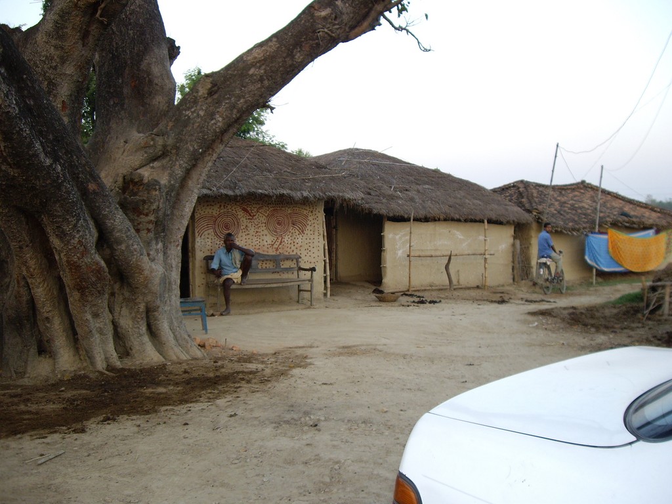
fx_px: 738
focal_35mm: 38
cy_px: 252
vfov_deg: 37.7
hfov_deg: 49.0
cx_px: 336
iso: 100
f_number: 2.7
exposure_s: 1/80
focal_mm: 6.2
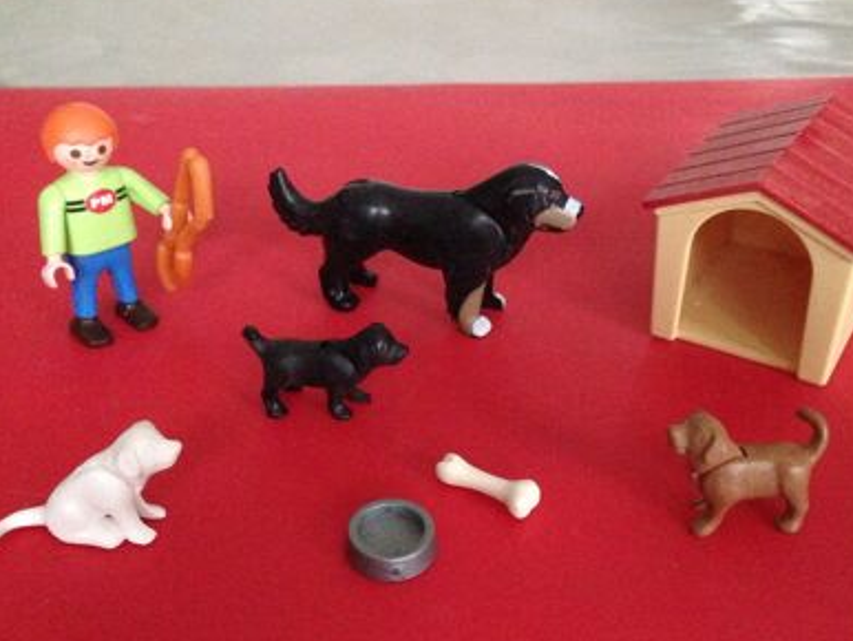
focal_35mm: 41
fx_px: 1011
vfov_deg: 35.2
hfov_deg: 45.7
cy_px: 296
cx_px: 455
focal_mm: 4.12
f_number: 2.4
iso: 800
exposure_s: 1/15
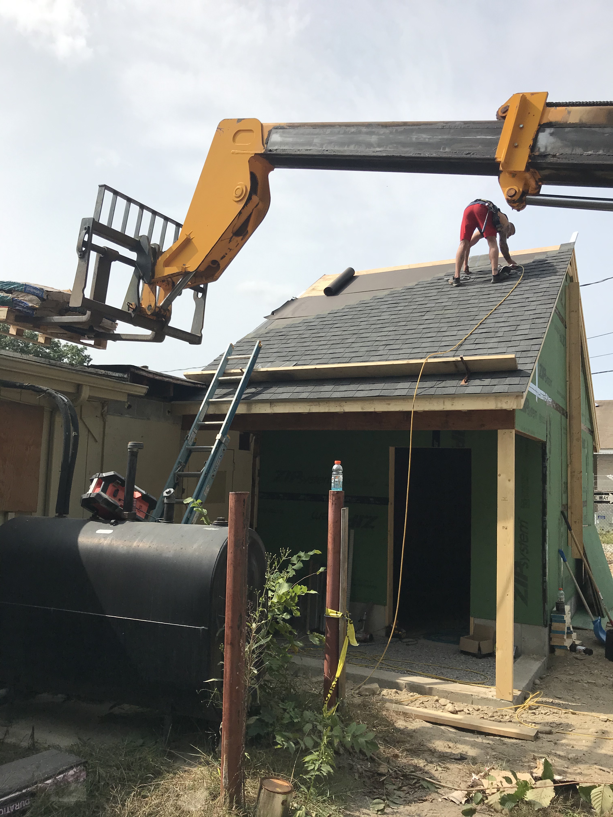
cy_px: 408
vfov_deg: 63.4
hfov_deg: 49.7
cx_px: 306
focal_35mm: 28
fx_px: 661
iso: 20
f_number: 1.8
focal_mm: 3.99
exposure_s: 1/3300
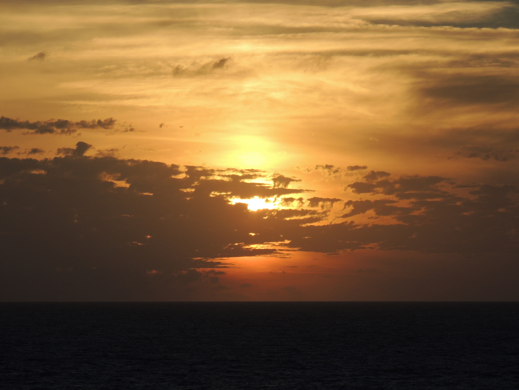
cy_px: 195
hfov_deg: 8.8
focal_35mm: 225
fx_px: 3373
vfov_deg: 6.6
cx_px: 260
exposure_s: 1/1250
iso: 100
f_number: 4.6
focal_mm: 40.1
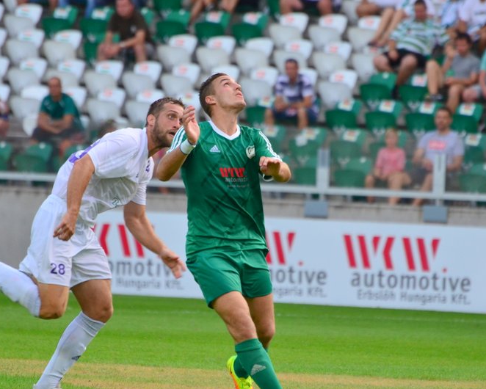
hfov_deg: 3.4
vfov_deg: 2.7
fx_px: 8244
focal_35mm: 573
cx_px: 255
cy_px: 218
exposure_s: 1/640
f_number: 5.6
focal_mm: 300
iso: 1000
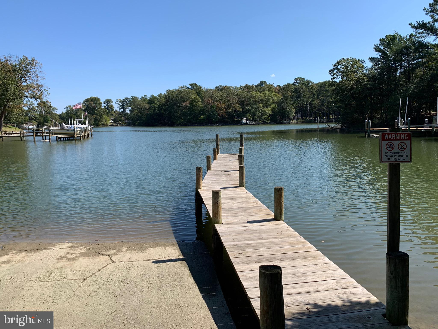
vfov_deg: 53.1
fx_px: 329
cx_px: 219
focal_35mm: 26
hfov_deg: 67.3
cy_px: 164
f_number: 1.8
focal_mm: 4.25
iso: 25
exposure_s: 1/2075
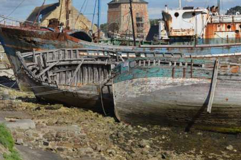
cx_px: 186
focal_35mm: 124
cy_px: 21
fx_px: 830
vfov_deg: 11.0
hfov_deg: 16.4
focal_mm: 70
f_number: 11
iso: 125
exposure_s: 1/320
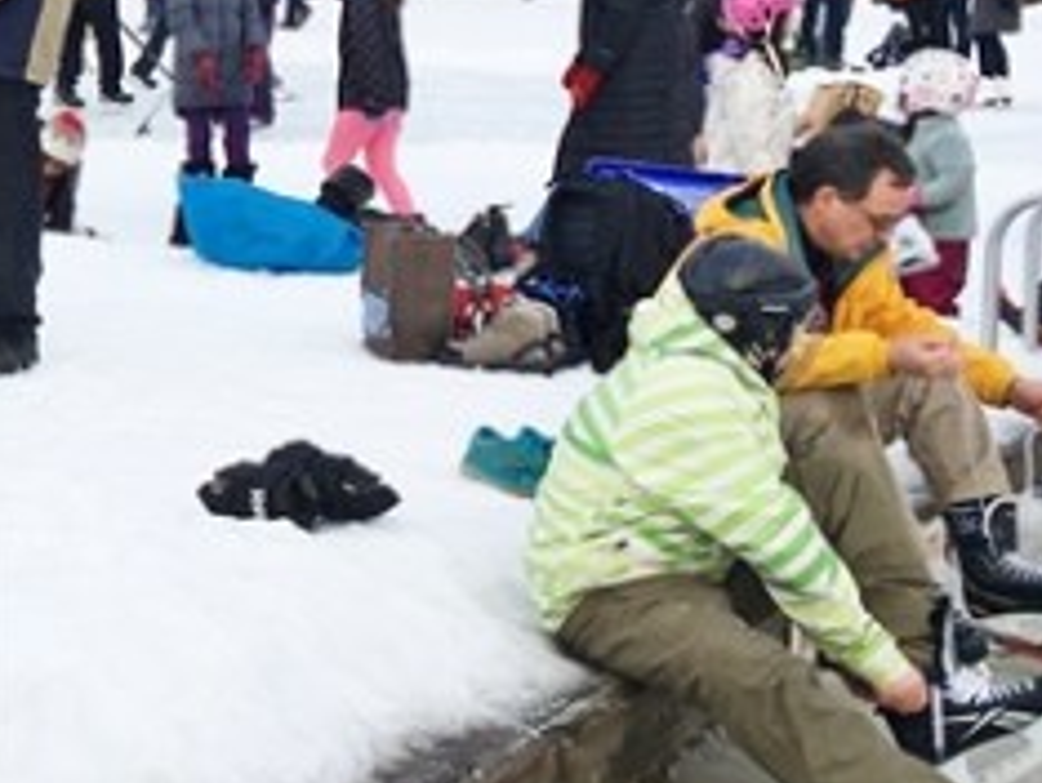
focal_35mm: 95
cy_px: 85
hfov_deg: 19.1
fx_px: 2863
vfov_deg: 15.4
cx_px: -303
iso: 25
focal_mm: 4.15
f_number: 2.2
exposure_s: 1/195
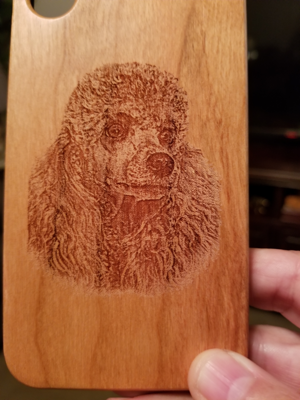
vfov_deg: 67.3
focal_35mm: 26
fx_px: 300
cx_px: 150
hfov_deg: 53.1
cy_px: 200
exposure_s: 1/20
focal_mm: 4.25
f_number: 1.7
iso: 250
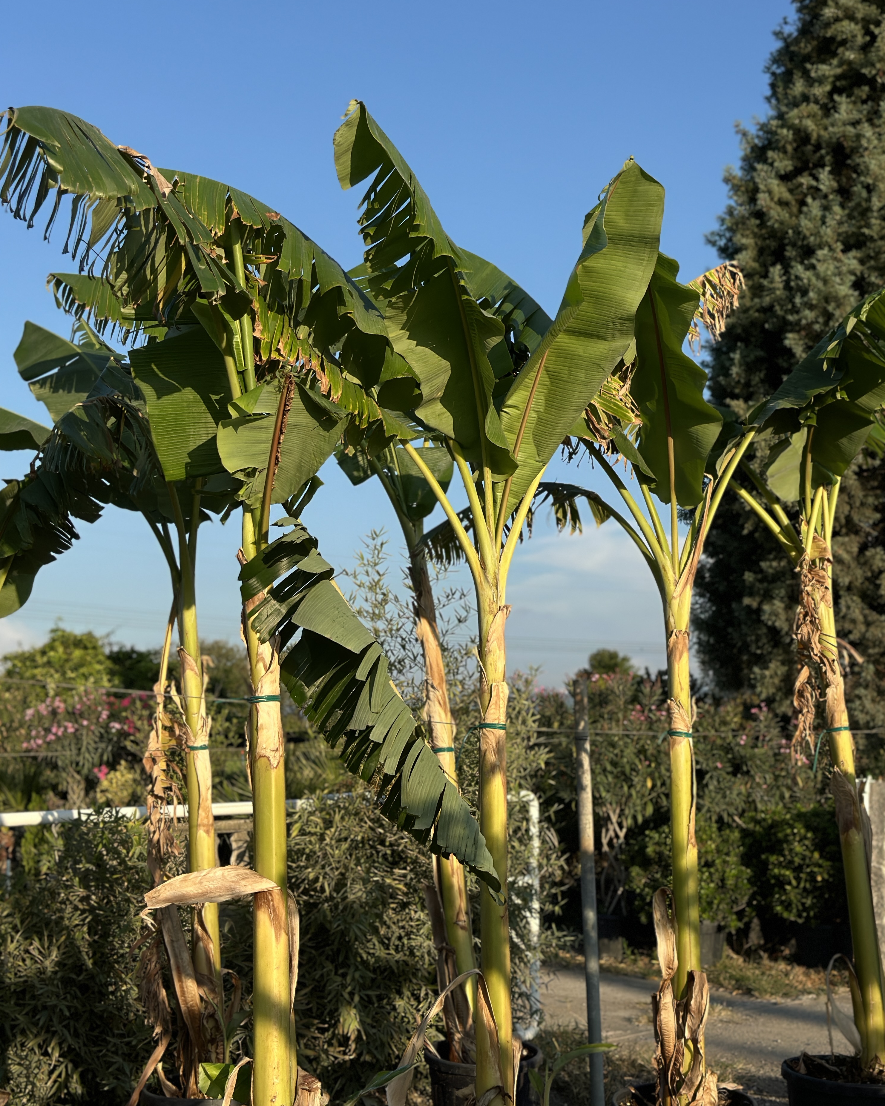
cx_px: 450
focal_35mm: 51
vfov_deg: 36.6
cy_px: 598
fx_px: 1670
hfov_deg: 29.7
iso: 80
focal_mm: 6.86
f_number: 1.78
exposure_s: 1/7634
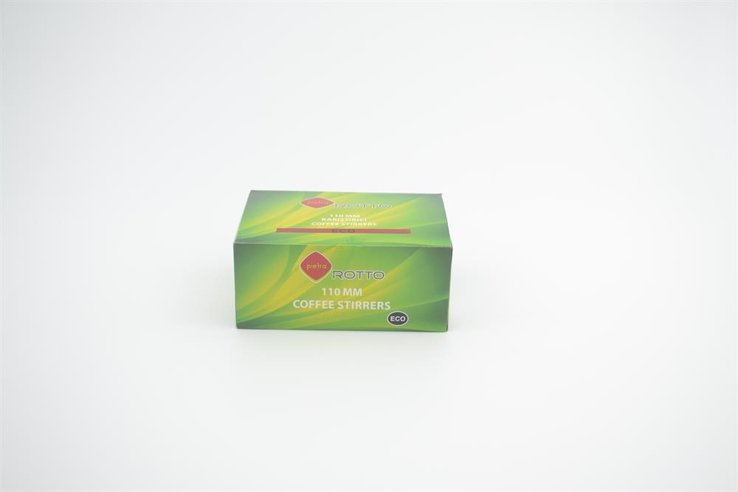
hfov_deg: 41.1
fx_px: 984
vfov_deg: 28.1
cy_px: 246
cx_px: 369
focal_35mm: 48
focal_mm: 32
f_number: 4.8
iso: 100
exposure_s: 1/60
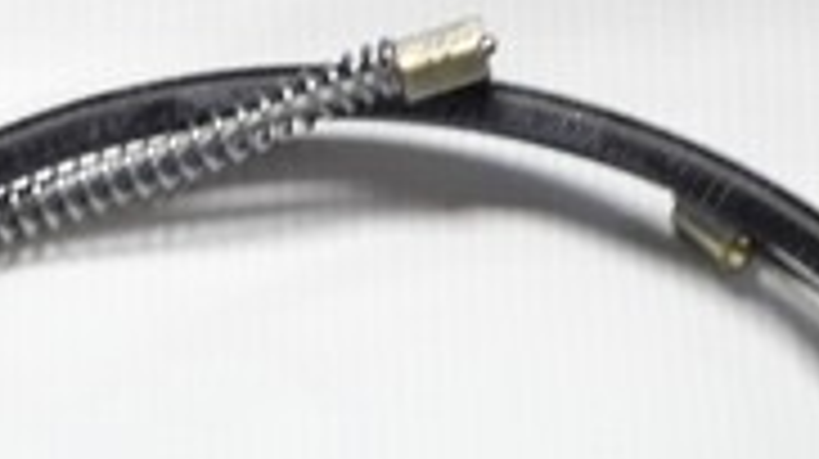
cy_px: 968
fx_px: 2105
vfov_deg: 11.1
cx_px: 320
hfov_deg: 22.0
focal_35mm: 97
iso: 160
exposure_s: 1/33
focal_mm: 3.6
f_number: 1.9
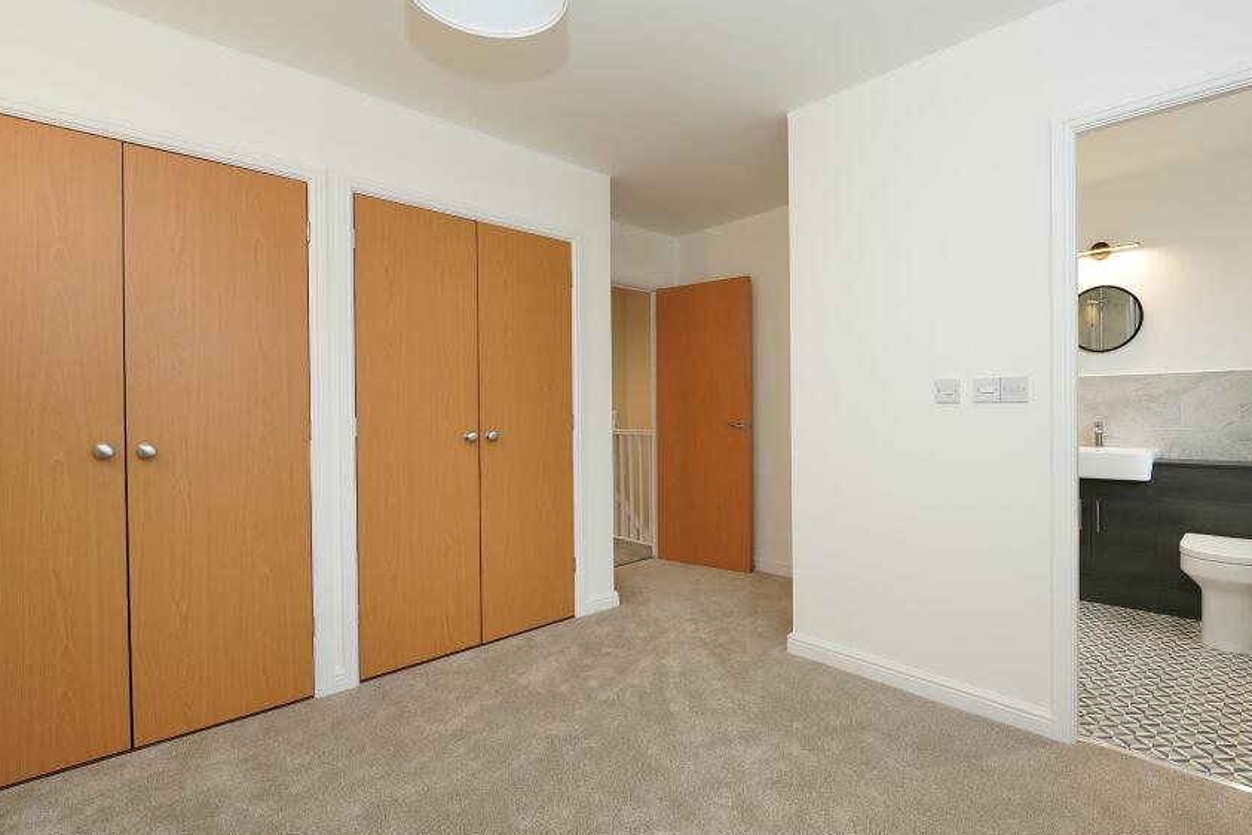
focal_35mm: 17
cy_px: 411
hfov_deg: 93.1
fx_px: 591
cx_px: 680
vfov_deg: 70.4
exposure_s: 1/160
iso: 1000
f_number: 4
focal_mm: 14
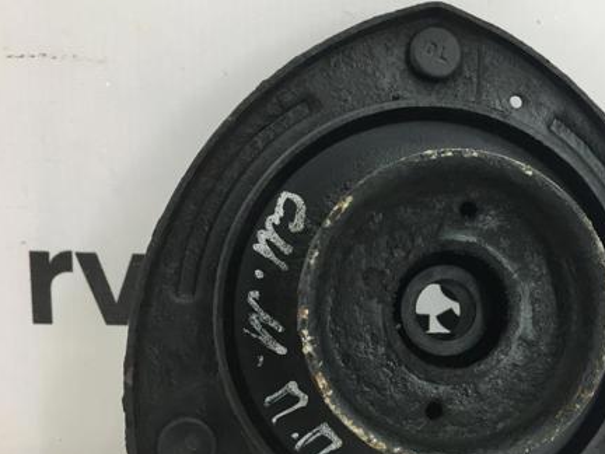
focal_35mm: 43
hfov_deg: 42.7
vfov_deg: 33.5
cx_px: 443
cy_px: 269
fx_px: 752
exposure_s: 1/33
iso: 32
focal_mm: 4.15
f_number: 2.2
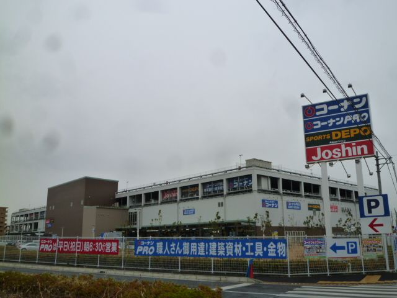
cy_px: 149
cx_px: 198
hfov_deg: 55.4
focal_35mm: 33
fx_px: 378
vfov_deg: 42.9
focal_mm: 5.9
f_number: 4
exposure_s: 1/125
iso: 125
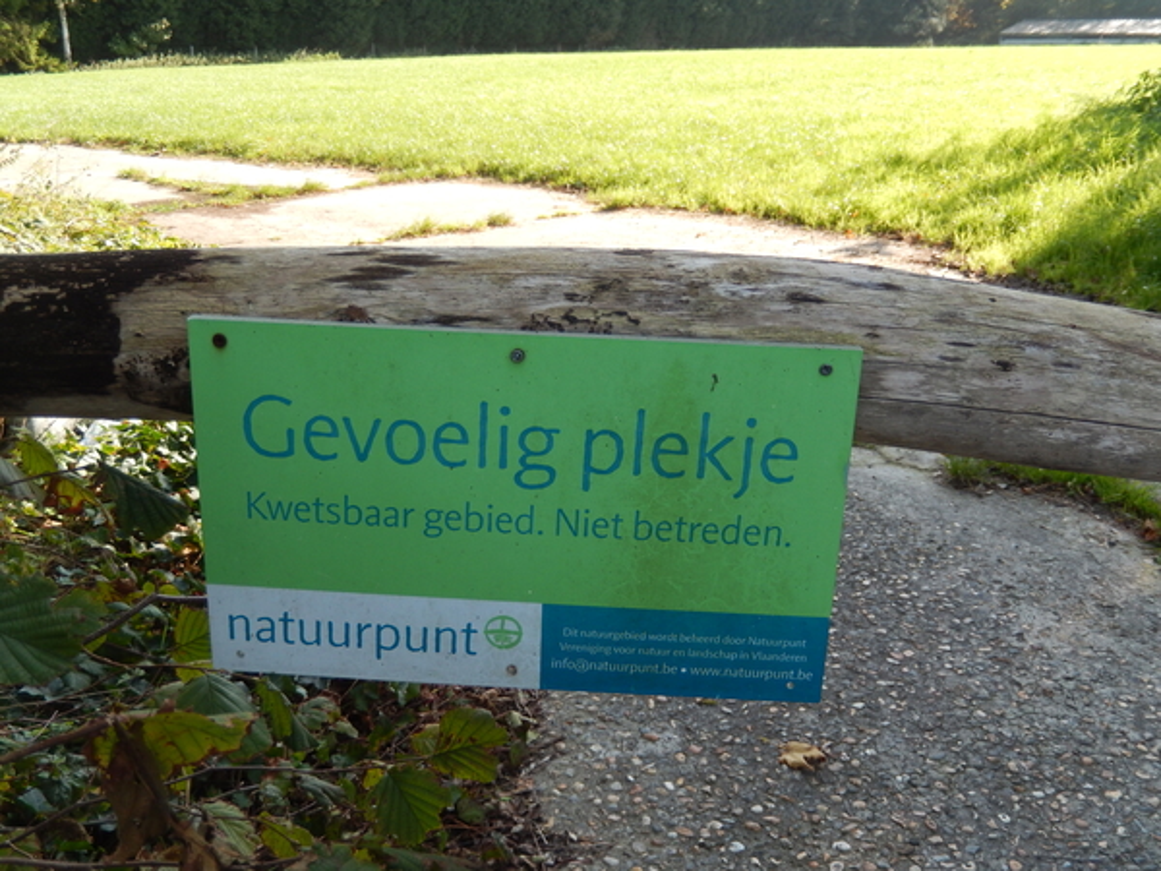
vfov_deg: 39.7
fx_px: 1207
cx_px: 580
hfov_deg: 51.4
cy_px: 436
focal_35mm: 36
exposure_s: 1/200
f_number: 4
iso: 125
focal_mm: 6.5
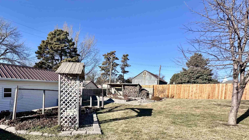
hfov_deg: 88.0
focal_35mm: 19
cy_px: 93
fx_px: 125
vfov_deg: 57.1
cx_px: 95
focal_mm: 2.22
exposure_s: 1/1453
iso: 50
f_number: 2.2
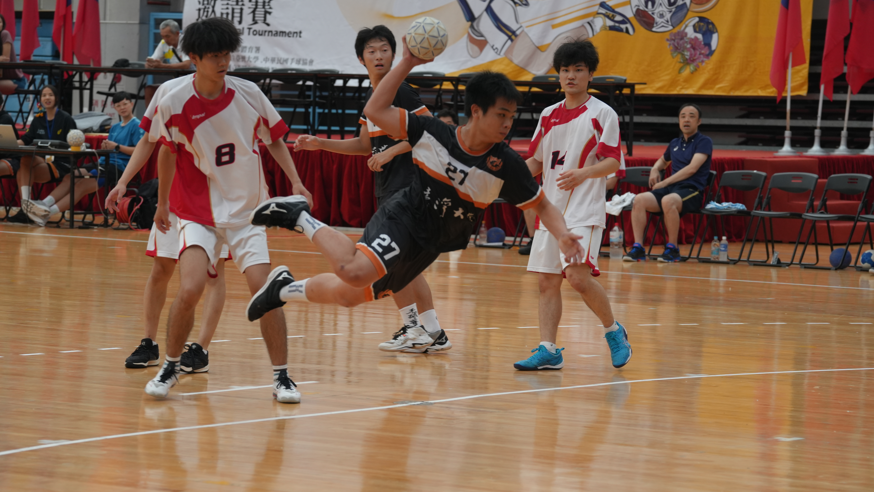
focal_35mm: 147
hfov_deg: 14.6
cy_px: 271
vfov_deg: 8.3
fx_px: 3407
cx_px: 437
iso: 1250
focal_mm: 140
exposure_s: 1/400
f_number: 5.6
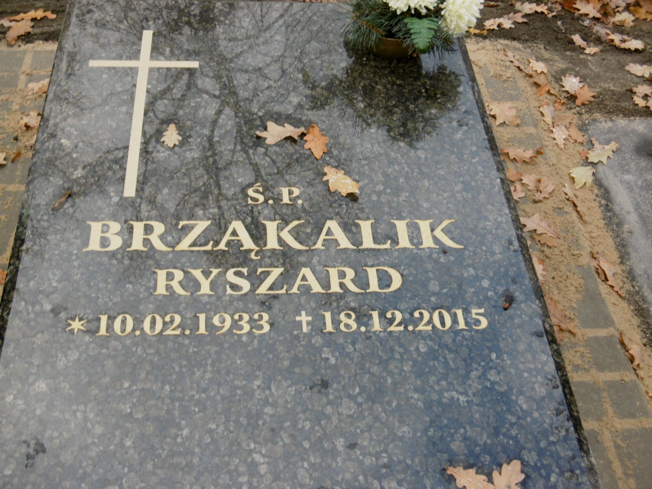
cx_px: 326
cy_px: 244
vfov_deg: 28.6
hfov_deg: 37.5
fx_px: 961
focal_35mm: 51
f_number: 4
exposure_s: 1/80
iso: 100
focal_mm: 9.2
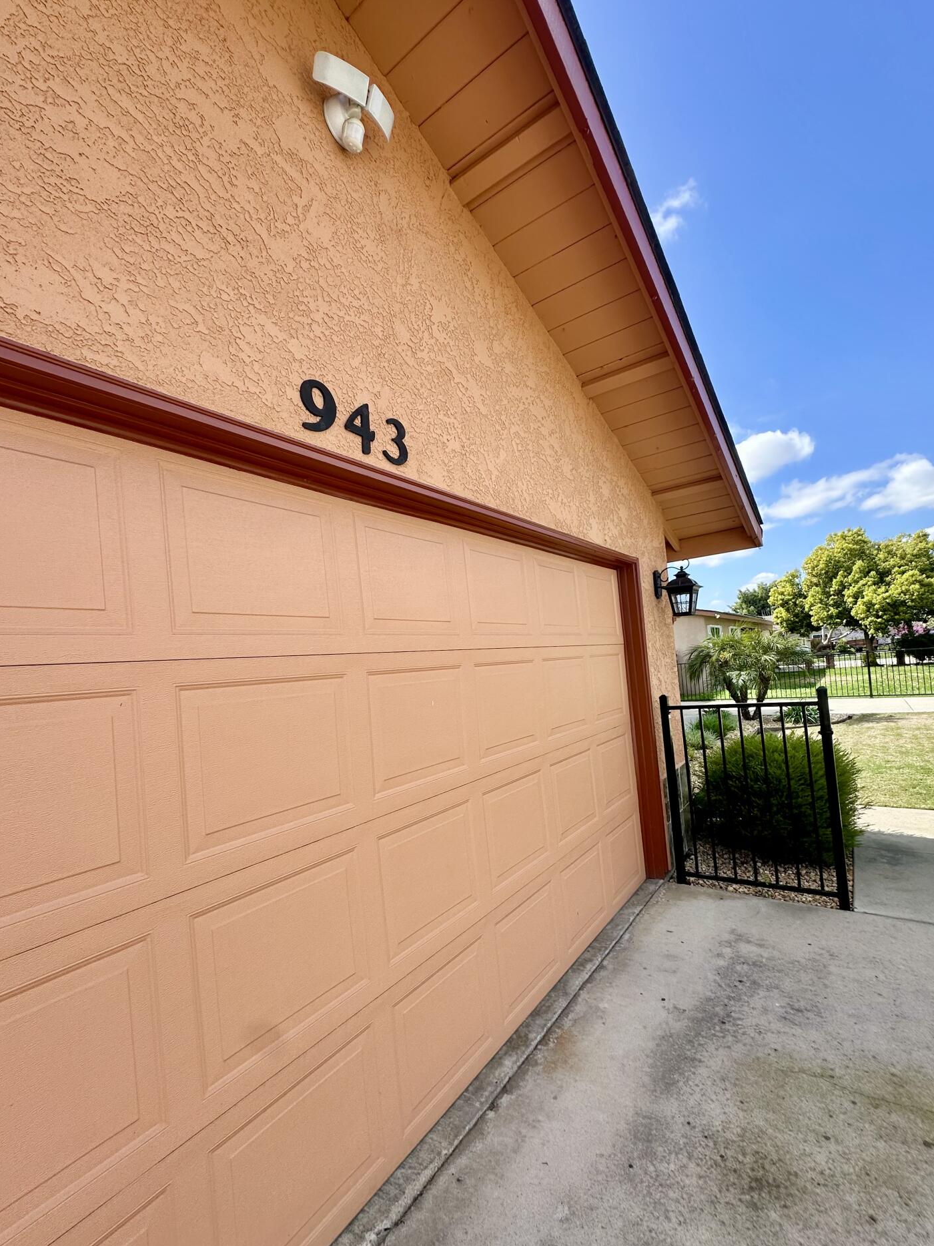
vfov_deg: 98.1
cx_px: 478
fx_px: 540
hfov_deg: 81.7
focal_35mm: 15
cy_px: 655
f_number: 2.2
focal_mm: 2.22
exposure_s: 1/682
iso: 40
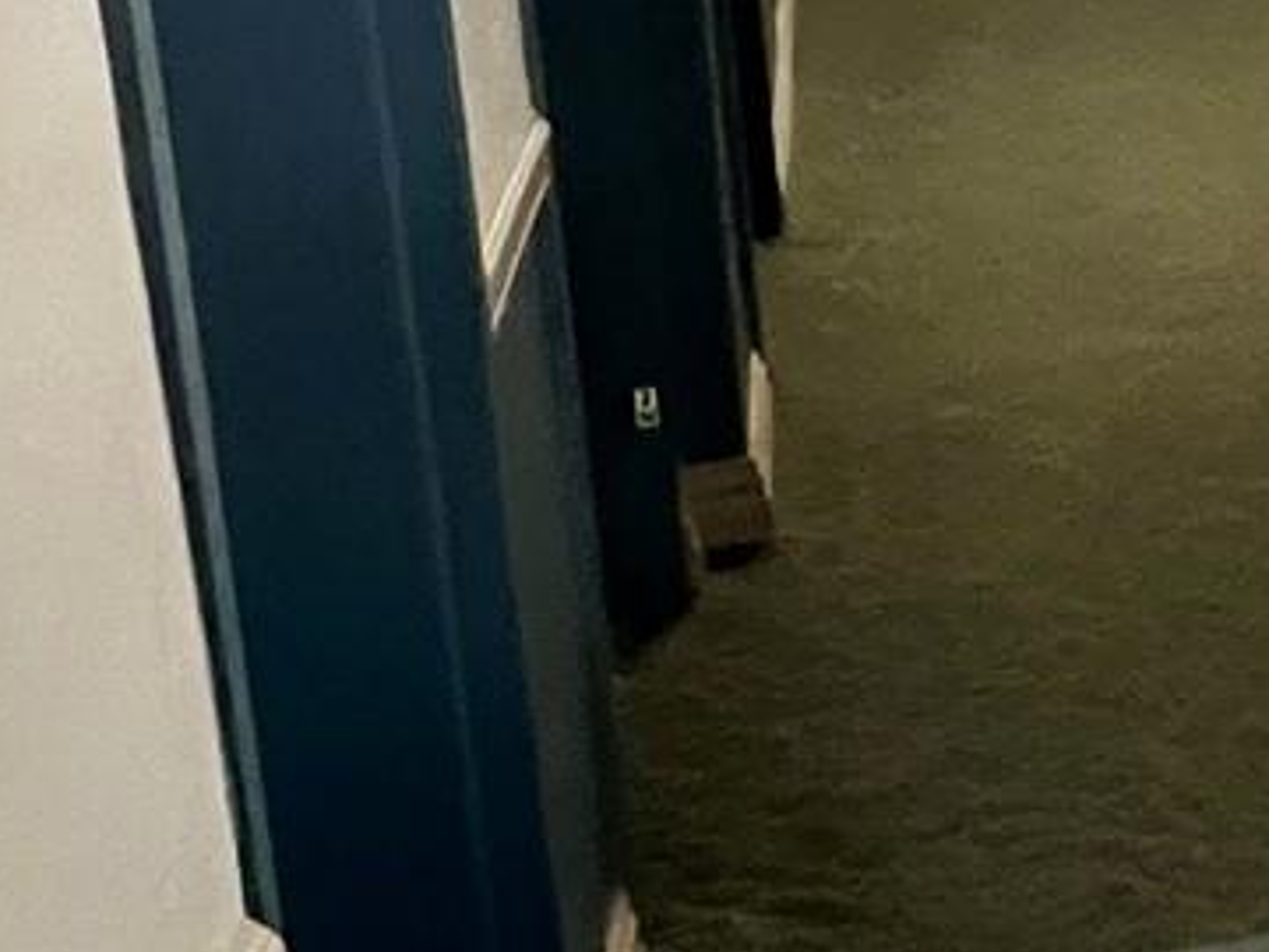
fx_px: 2713
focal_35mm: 74
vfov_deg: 19.2
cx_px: 1819
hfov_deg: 22.4
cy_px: -63
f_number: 1.8
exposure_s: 1/60
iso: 640
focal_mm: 1.57
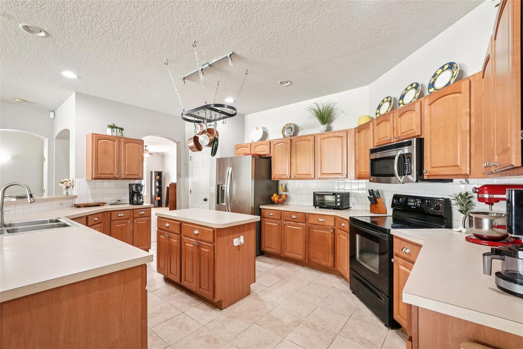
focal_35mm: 16
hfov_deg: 96.7
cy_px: 174
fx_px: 232
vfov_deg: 73.7
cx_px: 262
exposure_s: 1/6
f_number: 8
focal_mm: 16
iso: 400
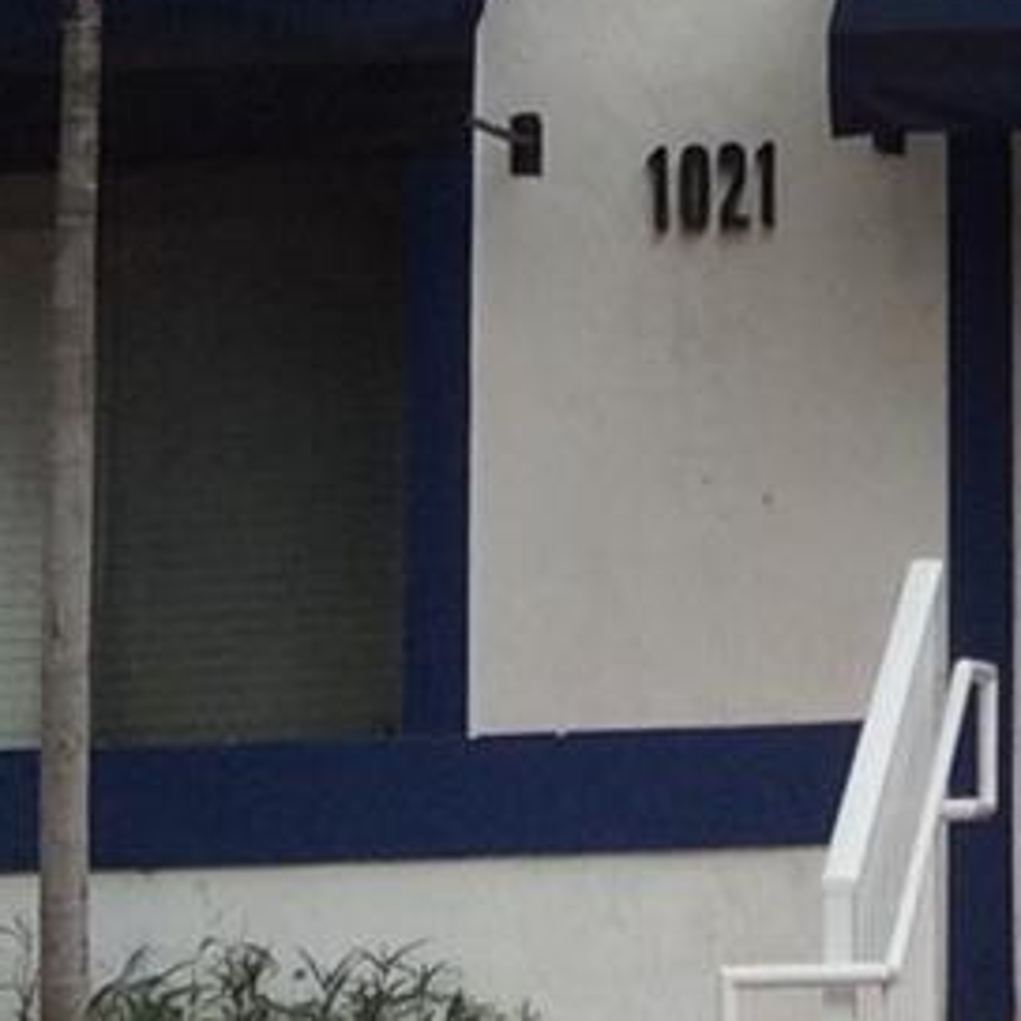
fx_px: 5539
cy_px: -278
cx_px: 1423
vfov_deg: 10.3
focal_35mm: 166
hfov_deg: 10.3
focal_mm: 3.3
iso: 32
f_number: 2.4
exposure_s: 1/1144
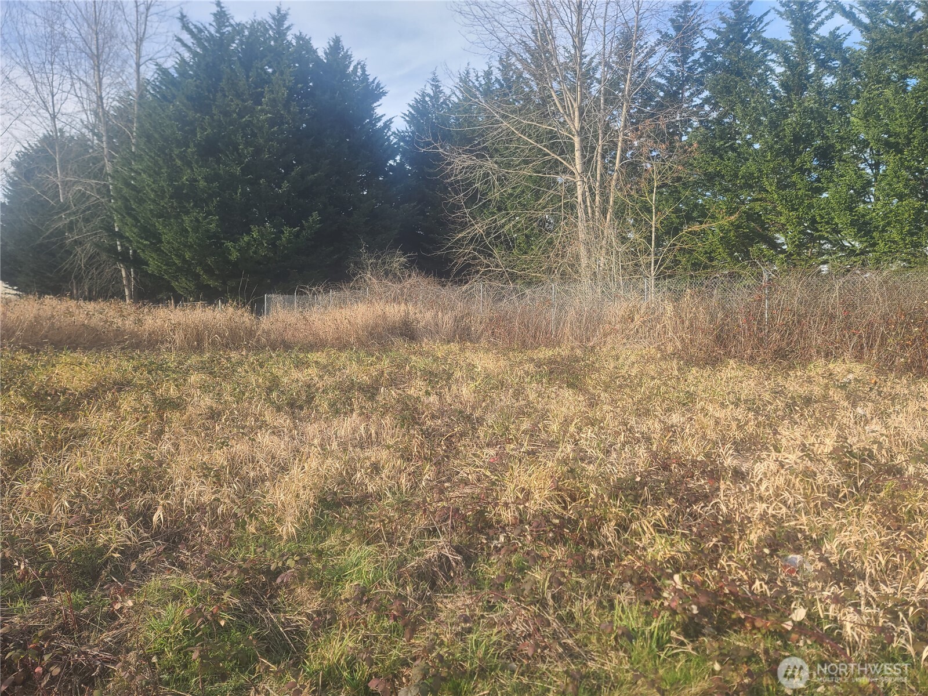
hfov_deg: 69.4
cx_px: 464
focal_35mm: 25
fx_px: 670
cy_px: 348
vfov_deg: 54.9
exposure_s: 1/279
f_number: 1.8
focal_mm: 7
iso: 16
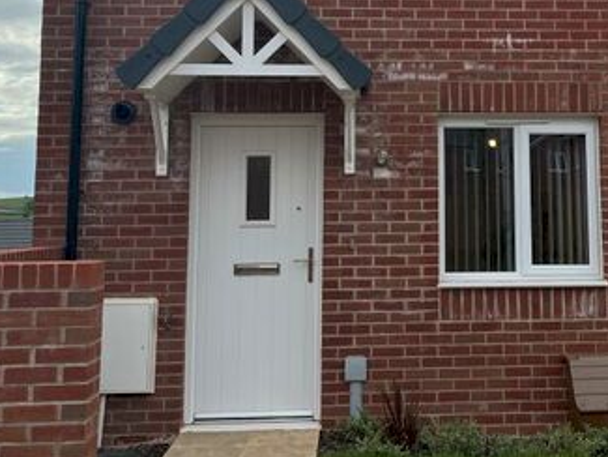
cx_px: 436
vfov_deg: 25.6
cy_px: 87
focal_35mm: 56
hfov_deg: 33.8
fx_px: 984
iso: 50
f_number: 1.6
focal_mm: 5.1
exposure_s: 1/4854
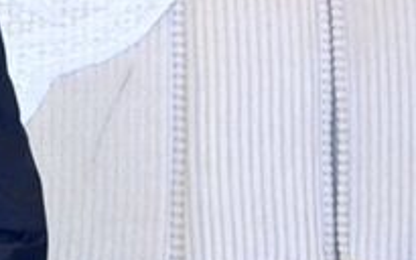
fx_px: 3162
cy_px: -179
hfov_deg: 7.4
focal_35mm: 279
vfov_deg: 4.7
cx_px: -246
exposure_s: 1/60
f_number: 6.3
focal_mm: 70
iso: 1250
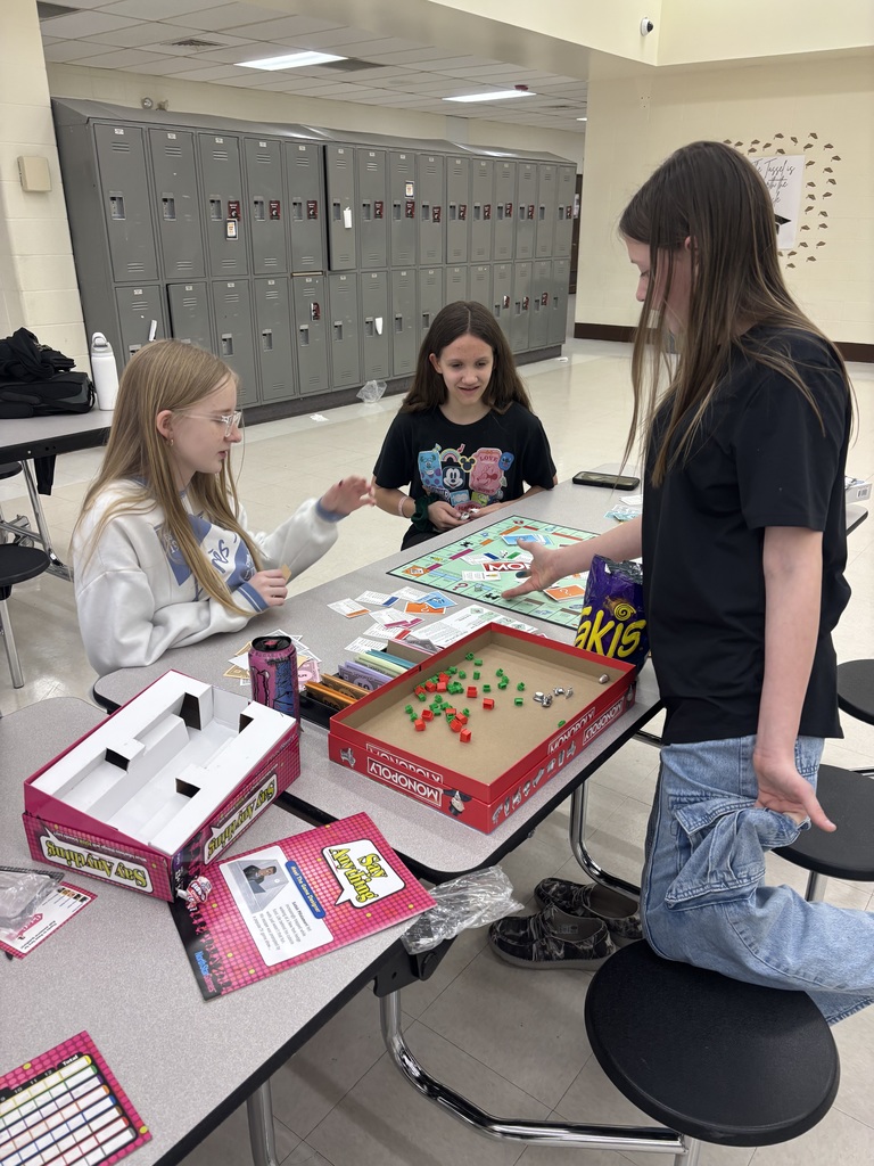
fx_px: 875
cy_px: 583
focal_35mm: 26
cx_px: 437
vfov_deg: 67.3
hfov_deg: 53.1
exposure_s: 1/60
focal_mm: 5.96
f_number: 1.6
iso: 100
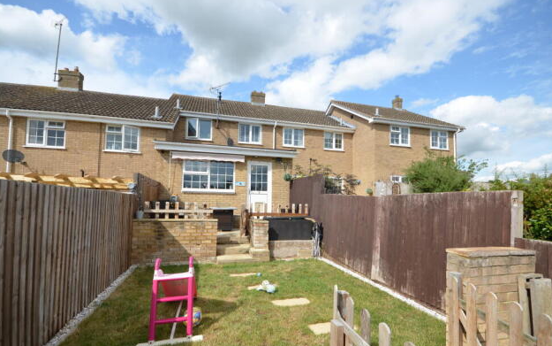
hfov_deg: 97.8
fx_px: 241
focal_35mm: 16
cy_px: 188
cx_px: 273
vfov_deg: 71.2
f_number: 8
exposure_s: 1/250
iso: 110
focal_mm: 10
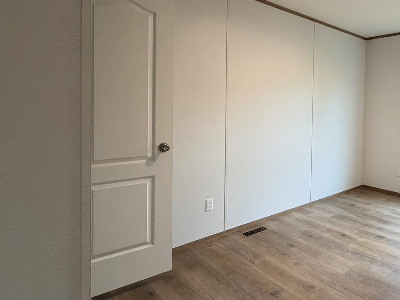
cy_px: 116
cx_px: 334
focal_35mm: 25
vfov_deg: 54.4
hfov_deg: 62.0
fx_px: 289
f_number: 2.2
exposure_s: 1/120
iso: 320
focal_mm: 2.22
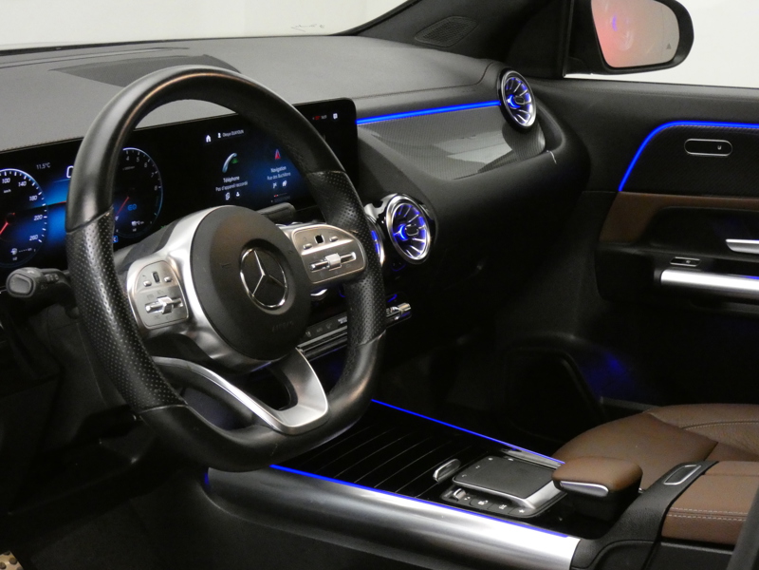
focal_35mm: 61
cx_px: 380
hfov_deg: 31.7
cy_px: 285
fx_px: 1338
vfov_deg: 24.0
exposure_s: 1/15
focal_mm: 10.8
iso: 1600
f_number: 4.1
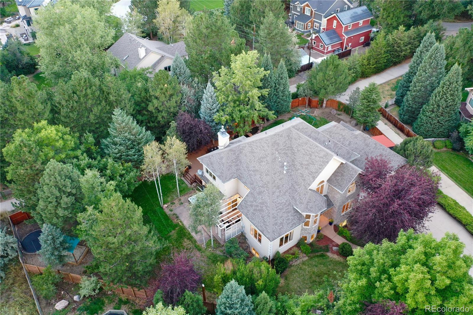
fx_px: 368
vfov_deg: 46.4
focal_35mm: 28
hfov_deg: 65.5
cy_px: 158
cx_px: 236
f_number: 2.8
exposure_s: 1/15
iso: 400
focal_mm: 10.26
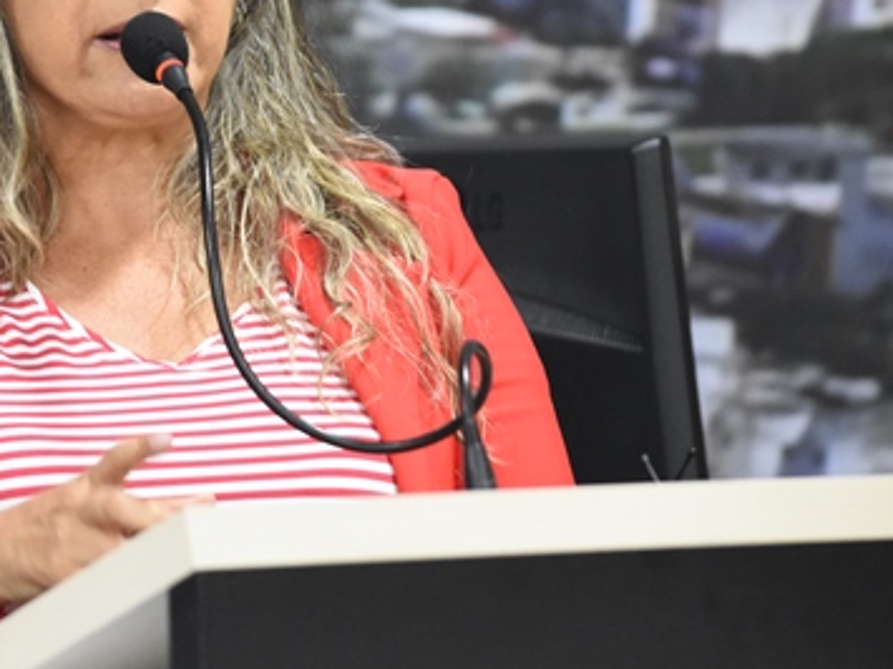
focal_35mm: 364
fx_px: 9387
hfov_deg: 5.4
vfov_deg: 4.1
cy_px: 195
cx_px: 196
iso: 4000
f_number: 4.8
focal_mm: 140
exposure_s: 1/50
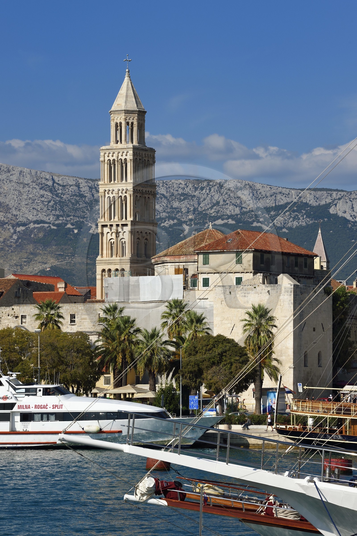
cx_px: 178
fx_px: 2234
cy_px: 268
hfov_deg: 9.1
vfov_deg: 13.7
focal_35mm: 150
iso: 200
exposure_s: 1/640
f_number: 11
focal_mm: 150
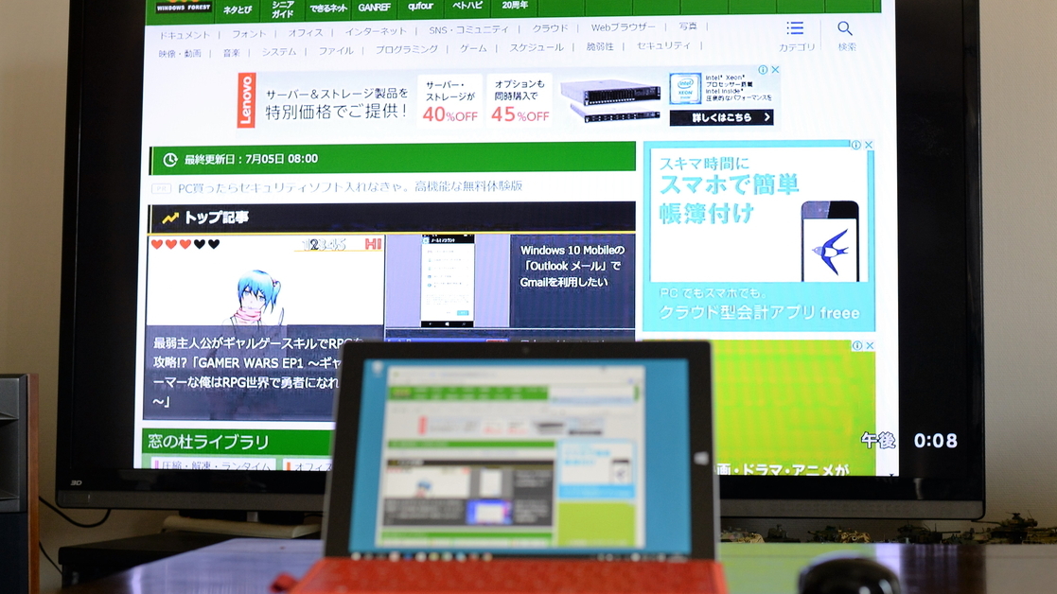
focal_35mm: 60
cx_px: 575
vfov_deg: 20.0
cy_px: 301
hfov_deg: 34.9
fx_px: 1681
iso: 1600
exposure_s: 1/100
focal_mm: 50
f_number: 5
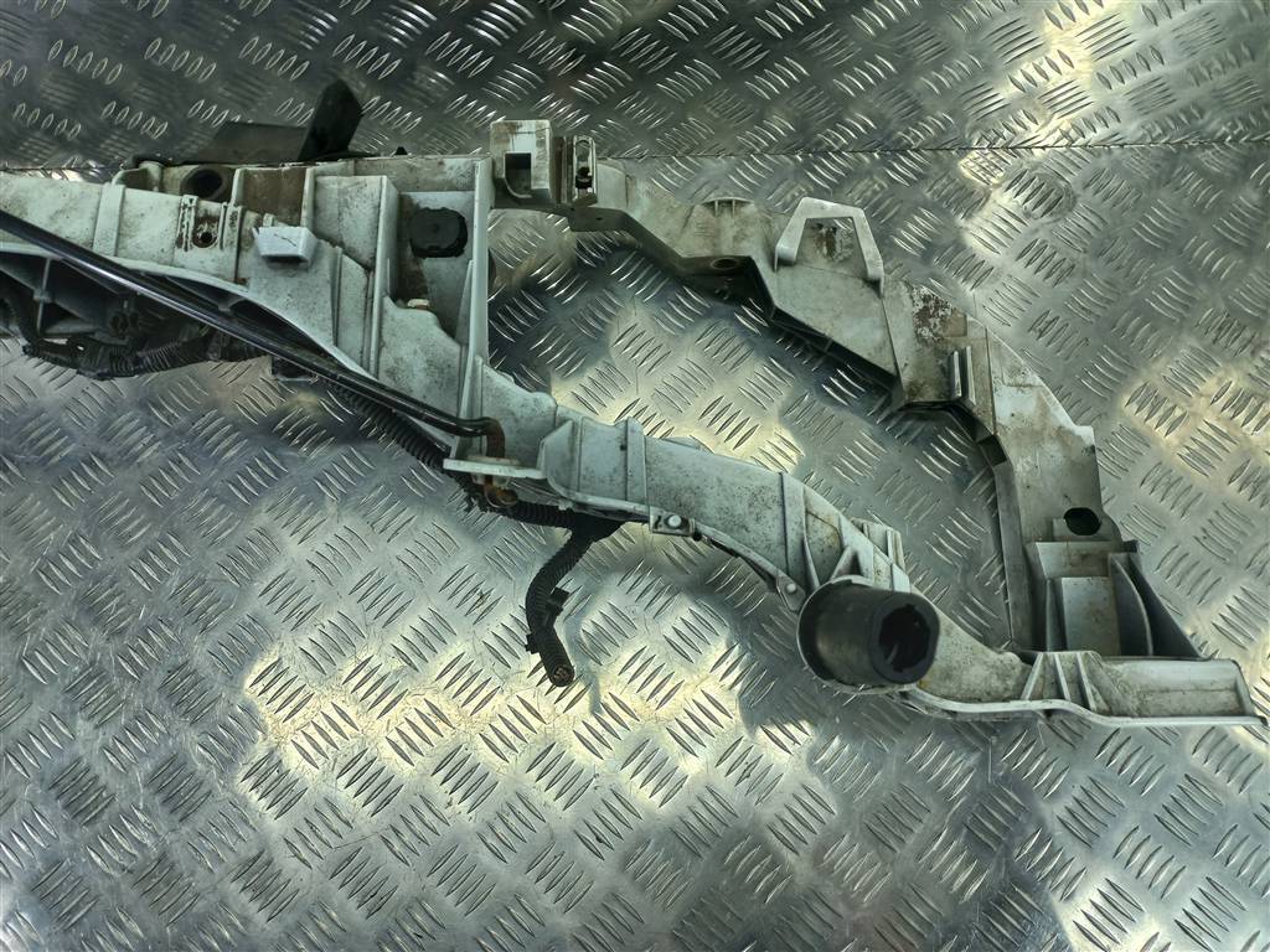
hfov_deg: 69.4
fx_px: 917
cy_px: 476
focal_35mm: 25
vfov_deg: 54.9
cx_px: 635
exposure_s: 1/50
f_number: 1.8
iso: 32
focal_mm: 4.6
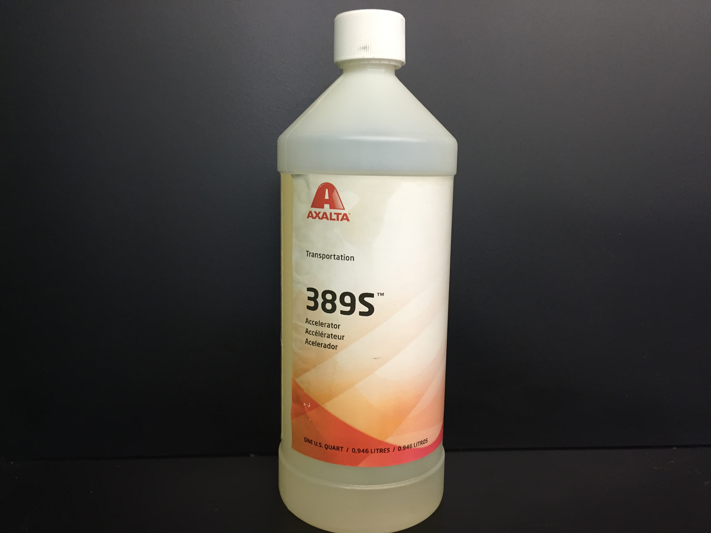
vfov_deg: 48.2
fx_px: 596
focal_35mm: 29
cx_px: 356
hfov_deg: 61.7
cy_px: 266
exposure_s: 1/30
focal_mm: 4.15
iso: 125
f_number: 2.2
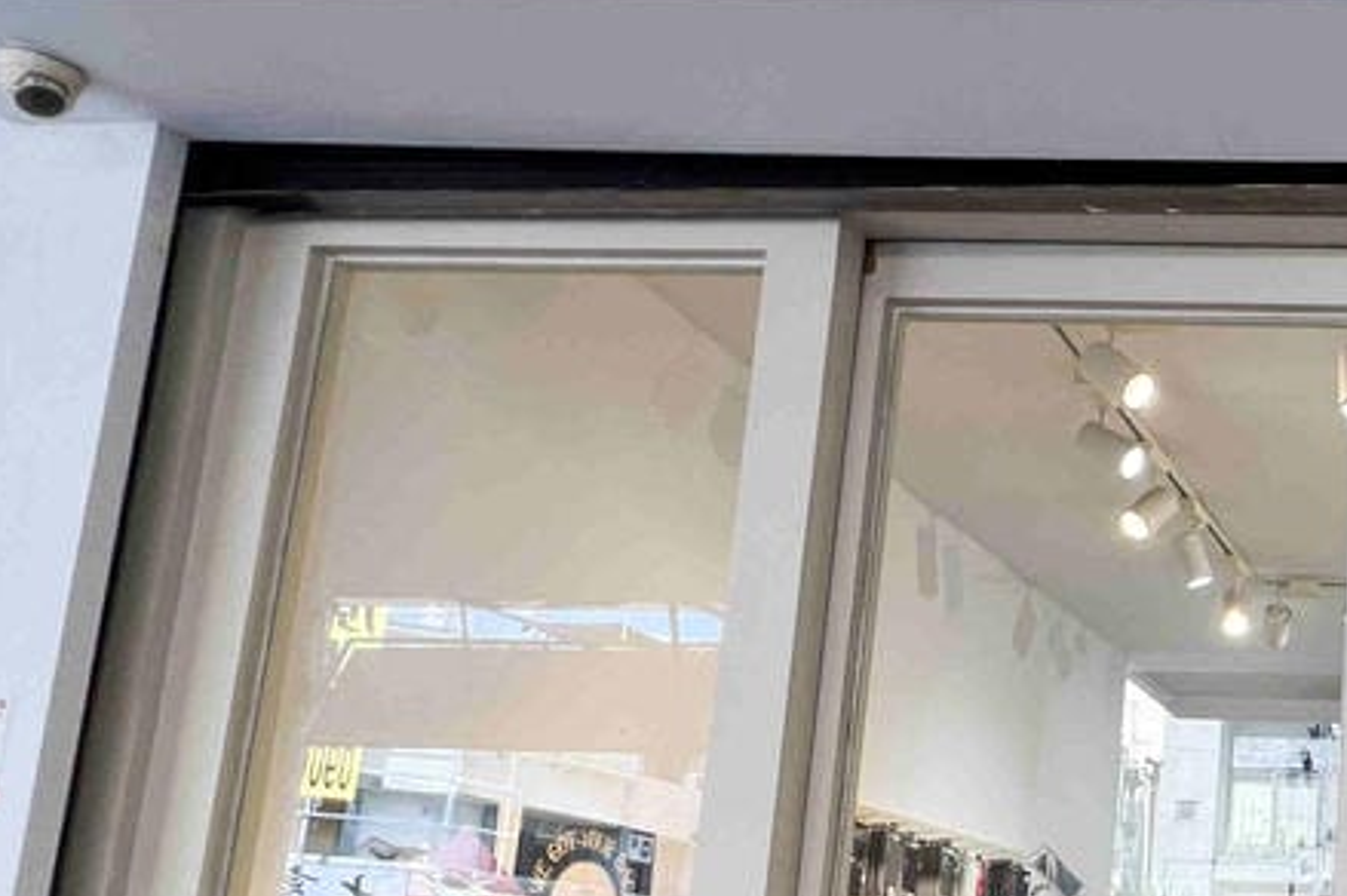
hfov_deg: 39.3
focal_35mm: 37
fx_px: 1383
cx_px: 1577
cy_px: 804
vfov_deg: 34.0
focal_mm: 1.57
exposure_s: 1/120
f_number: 1.8
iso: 64
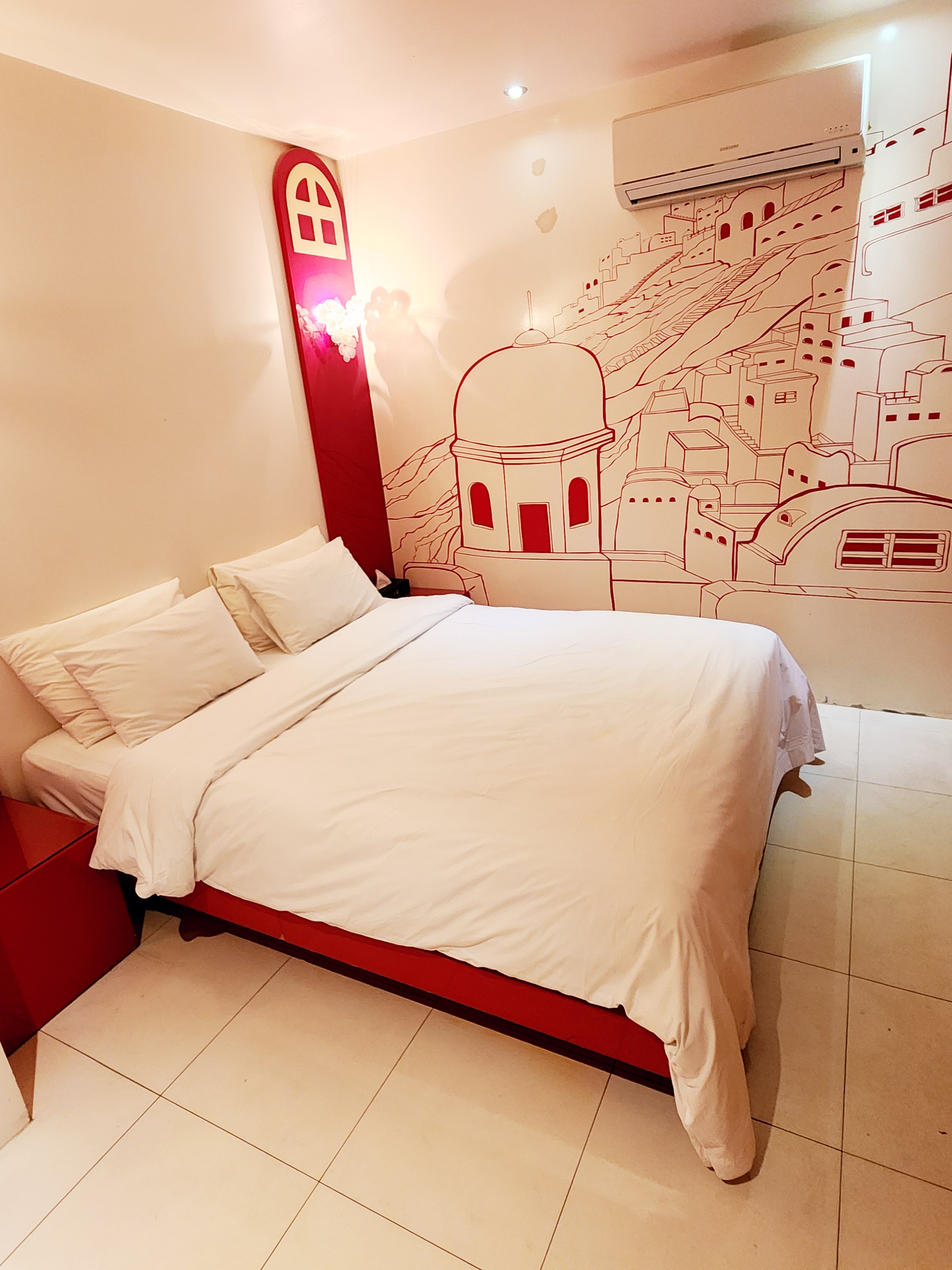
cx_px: 497
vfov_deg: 87.7
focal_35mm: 18
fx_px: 660
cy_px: 614
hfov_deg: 71.6
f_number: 2.2
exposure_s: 1/30
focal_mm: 2.2
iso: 320
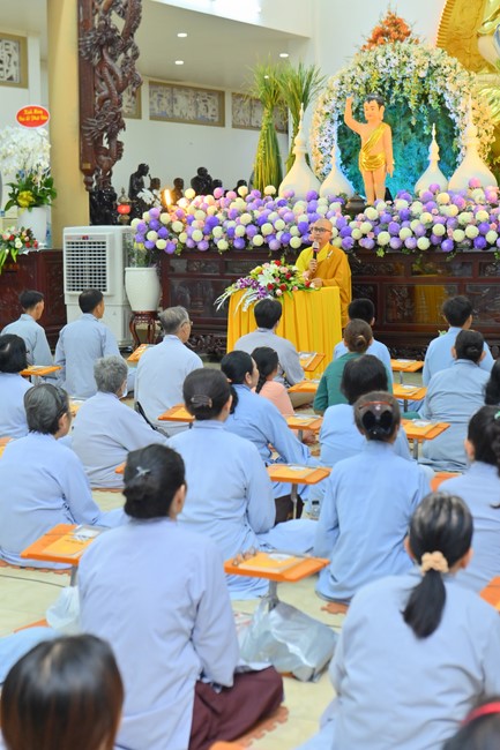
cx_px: 250
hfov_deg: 19.4
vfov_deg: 28.9
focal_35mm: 70
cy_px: 375
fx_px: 1459
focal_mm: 70
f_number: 4.5
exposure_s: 1/60
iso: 2500
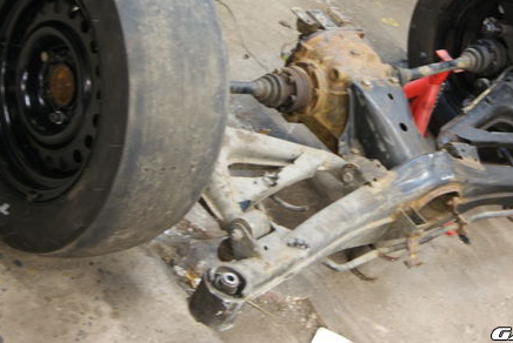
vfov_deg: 20.5
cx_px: 317
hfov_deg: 30.4
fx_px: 942
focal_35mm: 66
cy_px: 94
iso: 400
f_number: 4.5
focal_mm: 30
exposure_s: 1/4
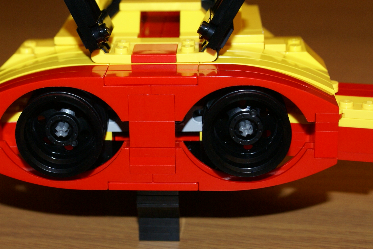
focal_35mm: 88
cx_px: 153
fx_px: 912
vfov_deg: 15.5
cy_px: 110
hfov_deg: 23.1
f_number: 5.6
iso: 400
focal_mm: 40
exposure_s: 1/60
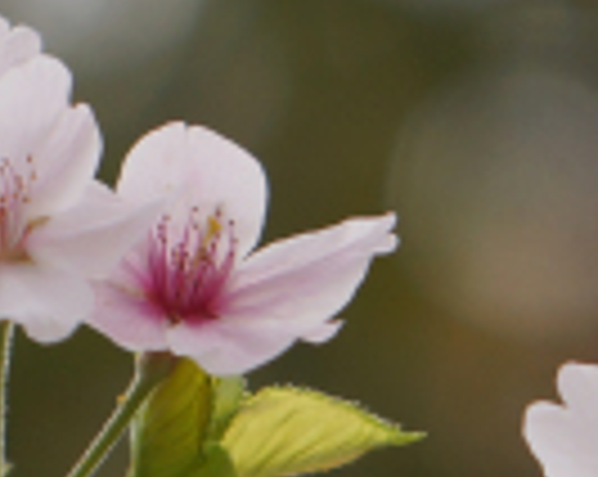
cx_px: 558
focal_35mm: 2018
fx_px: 35663
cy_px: 1015
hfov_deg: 1.0
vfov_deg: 0.8
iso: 100
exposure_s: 1/400
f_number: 4.5
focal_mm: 186
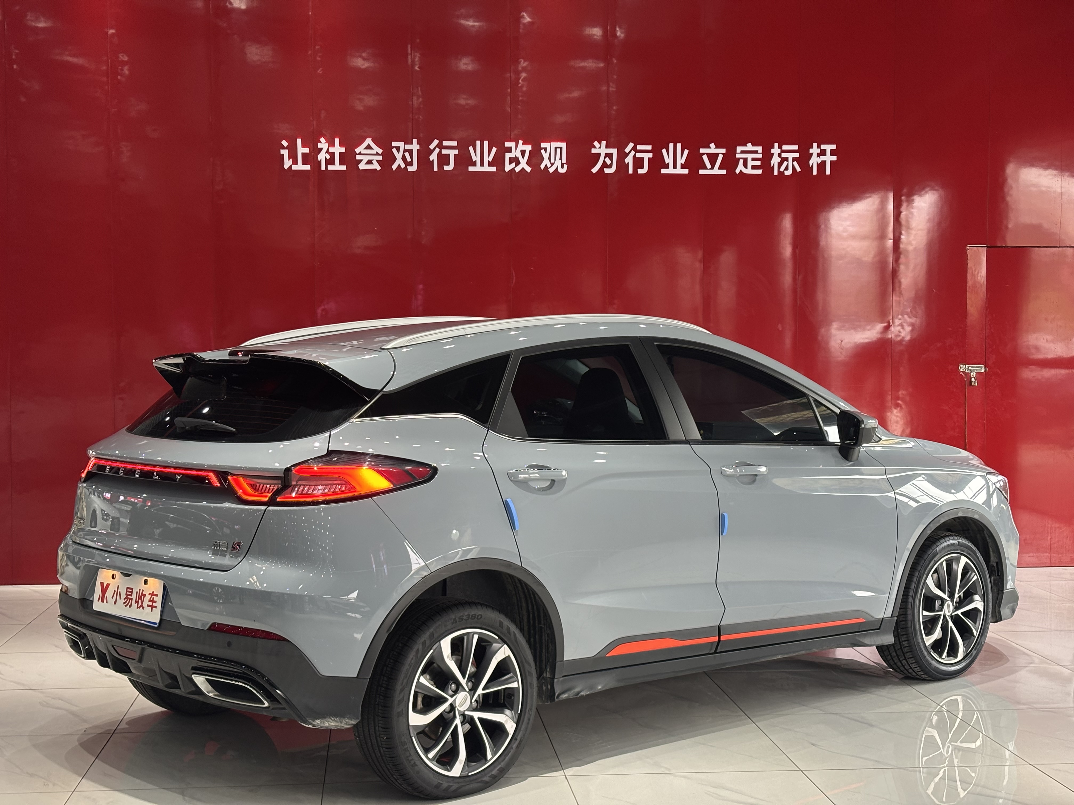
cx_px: 537
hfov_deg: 36.8
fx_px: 1613
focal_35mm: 52
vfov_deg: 28.0
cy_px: 402
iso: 100
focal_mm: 5.96
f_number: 1.6
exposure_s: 1/50
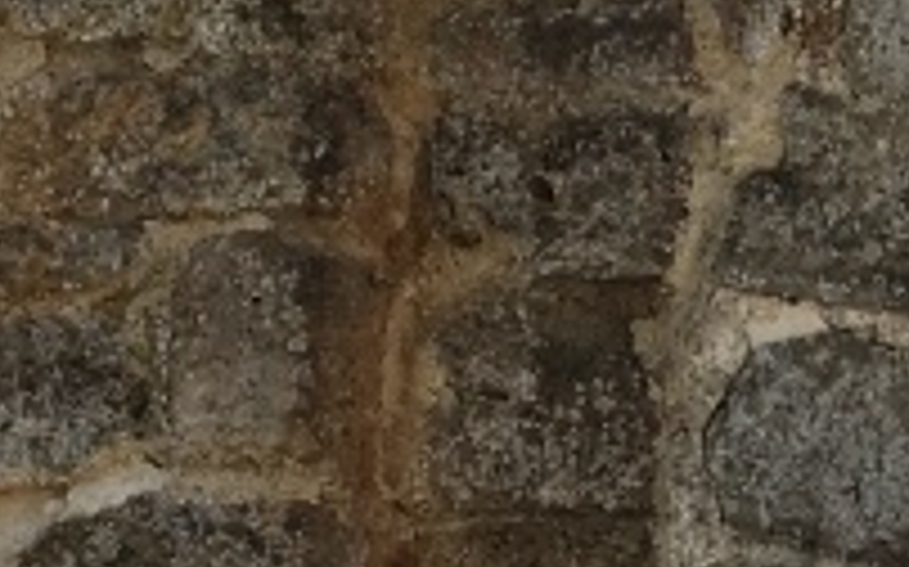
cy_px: 990
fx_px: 3862
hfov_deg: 11.3
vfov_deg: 8.1
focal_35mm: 156
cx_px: 2133
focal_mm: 4.15
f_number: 2.2
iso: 25
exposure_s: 1/1425
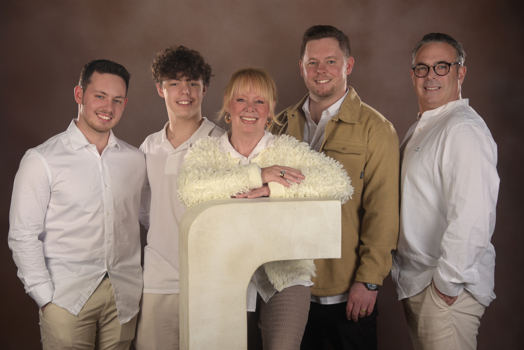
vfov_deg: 18.9
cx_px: 262
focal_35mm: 72
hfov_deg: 28.1
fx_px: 1048
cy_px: 175
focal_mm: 72
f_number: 6.3
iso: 100
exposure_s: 1/160
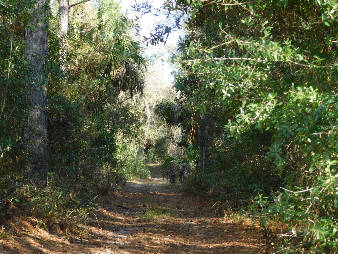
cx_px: 169
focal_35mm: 80
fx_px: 781
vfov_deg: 18.4
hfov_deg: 24.4
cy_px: 127
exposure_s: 1/100
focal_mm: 14.2
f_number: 4.4
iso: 125
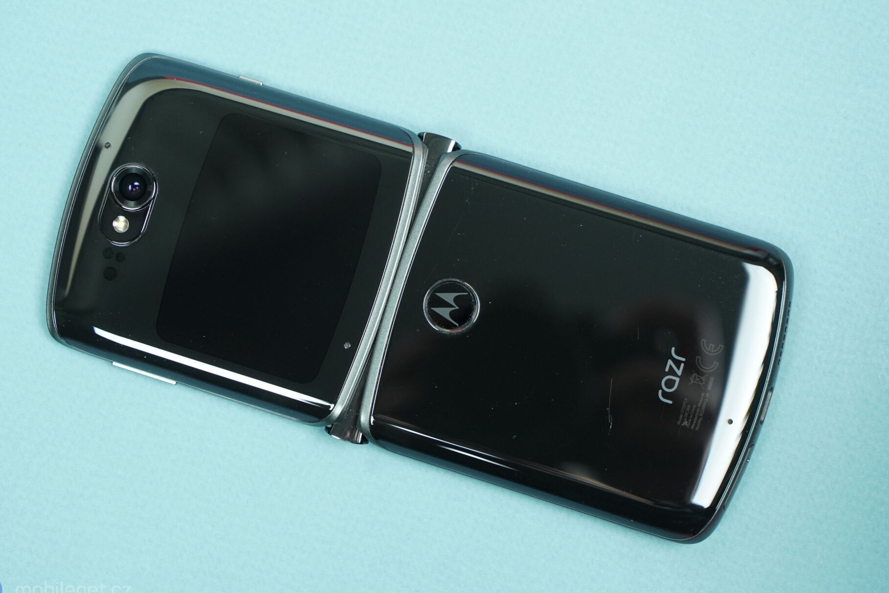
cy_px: 307
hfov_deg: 27.3
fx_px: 1827
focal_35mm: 74
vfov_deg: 18.4
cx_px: 427
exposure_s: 1/200
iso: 2500
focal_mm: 70
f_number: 5.6
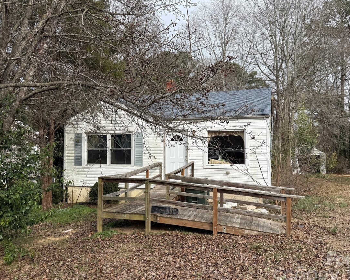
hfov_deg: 65.9
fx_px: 269
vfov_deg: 54.9
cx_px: 193
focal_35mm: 26
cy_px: 144
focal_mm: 6.76
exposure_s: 1/2232
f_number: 1.78
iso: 80
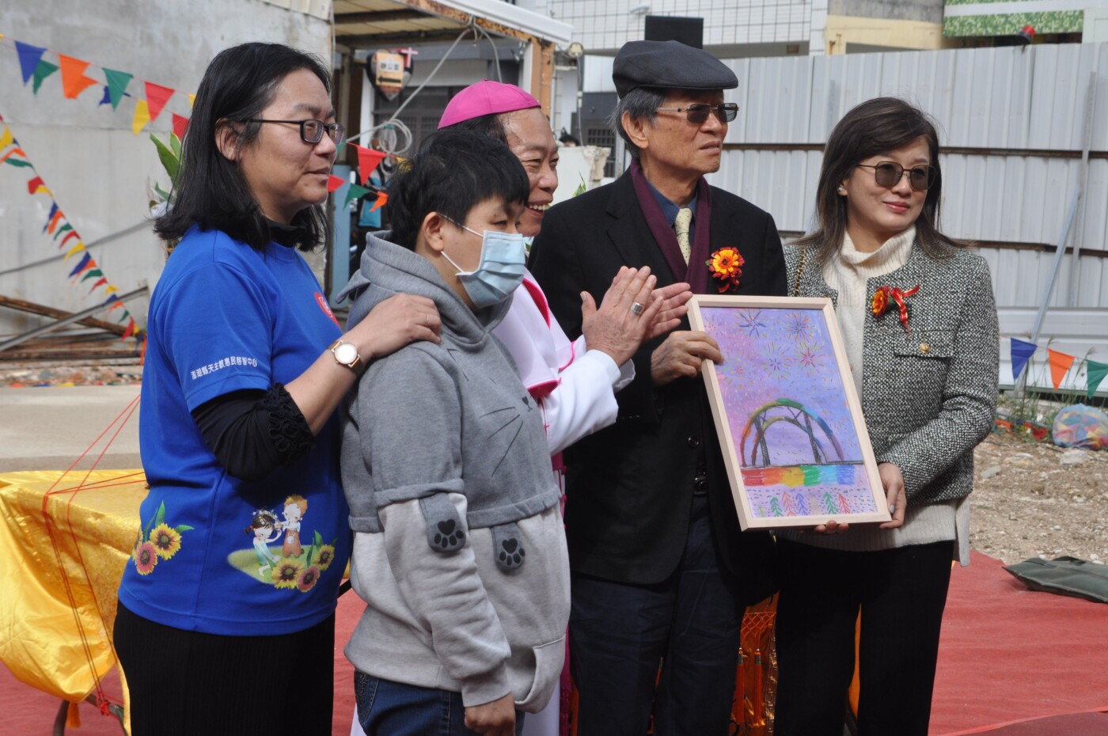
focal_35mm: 120
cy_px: 368
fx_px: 3689
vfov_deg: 11.4
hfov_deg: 17.1
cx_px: 554
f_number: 7.1
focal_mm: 80
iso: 400
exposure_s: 1/800
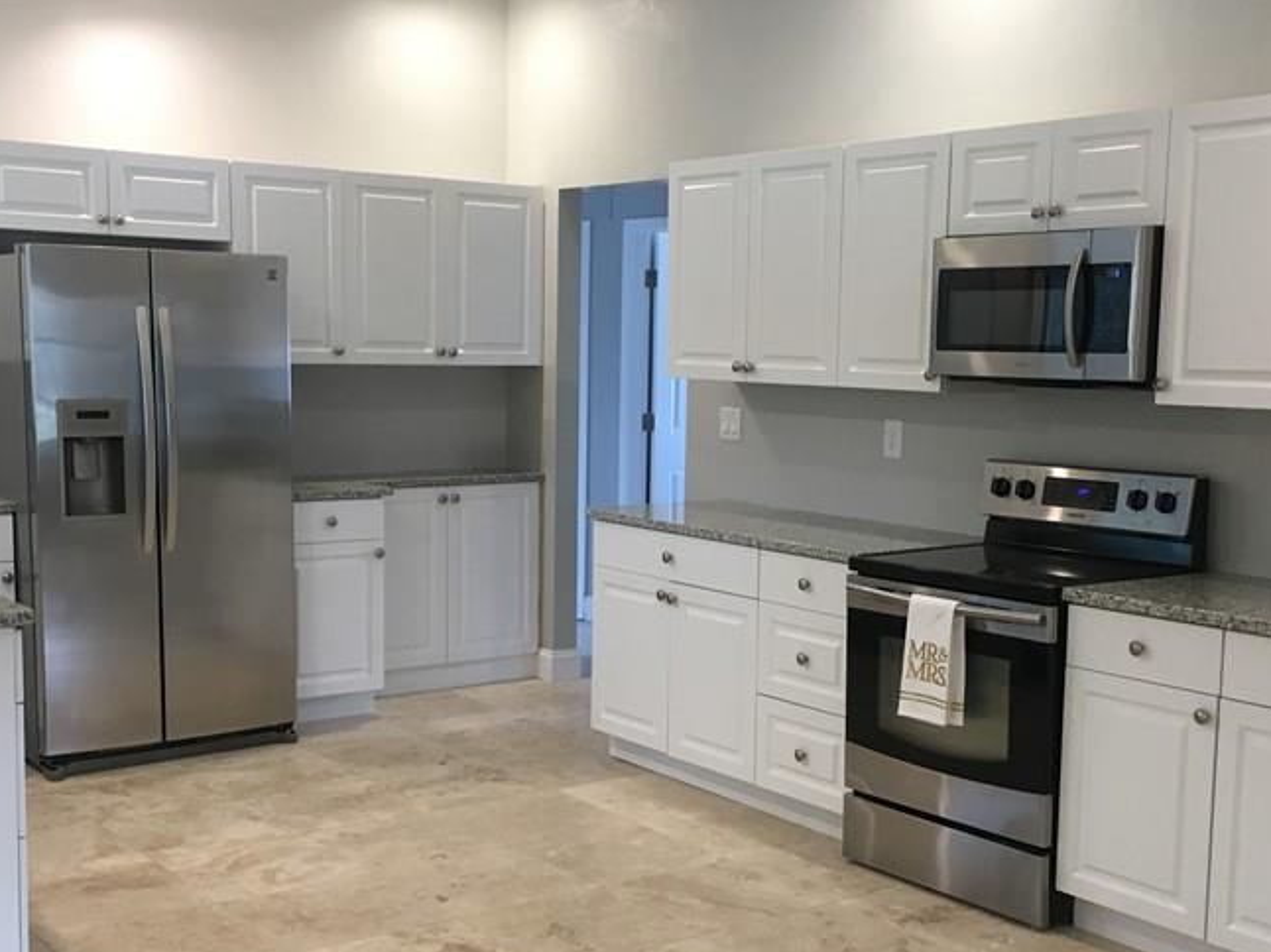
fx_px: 1688
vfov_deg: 31.4
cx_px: 685
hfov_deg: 41.2
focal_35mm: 46
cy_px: 561
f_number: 2.2
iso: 64
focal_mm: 4.15
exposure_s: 1/30
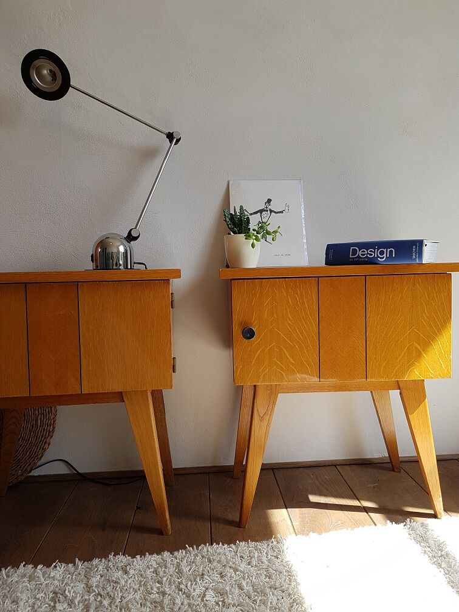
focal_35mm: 26
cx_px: 230
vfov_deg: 67.3
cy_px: 306
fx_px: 460
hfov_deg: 53.1
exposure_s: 1/258
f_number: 1.7
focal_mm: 4.2
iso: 50
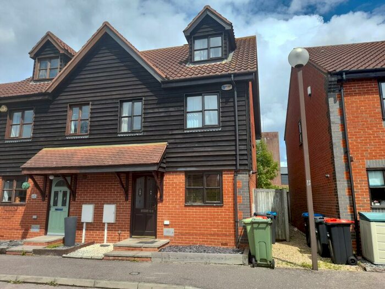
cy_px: 144
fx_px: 278
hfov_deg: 69.4
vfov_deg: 54.9
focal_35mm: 25
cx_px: 192
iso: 20
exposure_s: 1/570
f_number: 2
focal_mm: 4.6
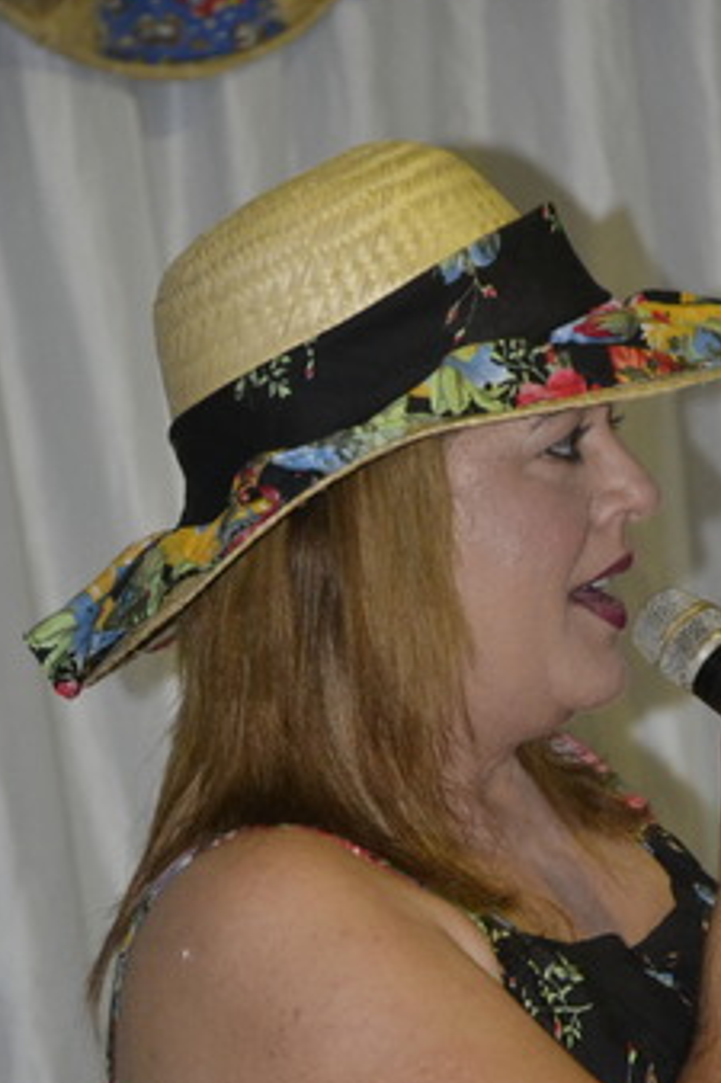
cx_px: 487
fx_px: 6615
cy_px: 771
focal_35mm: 220
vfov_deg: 9.3
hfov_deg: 6.2
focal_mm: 100
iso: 3200
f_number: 5.6
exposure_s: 1/60
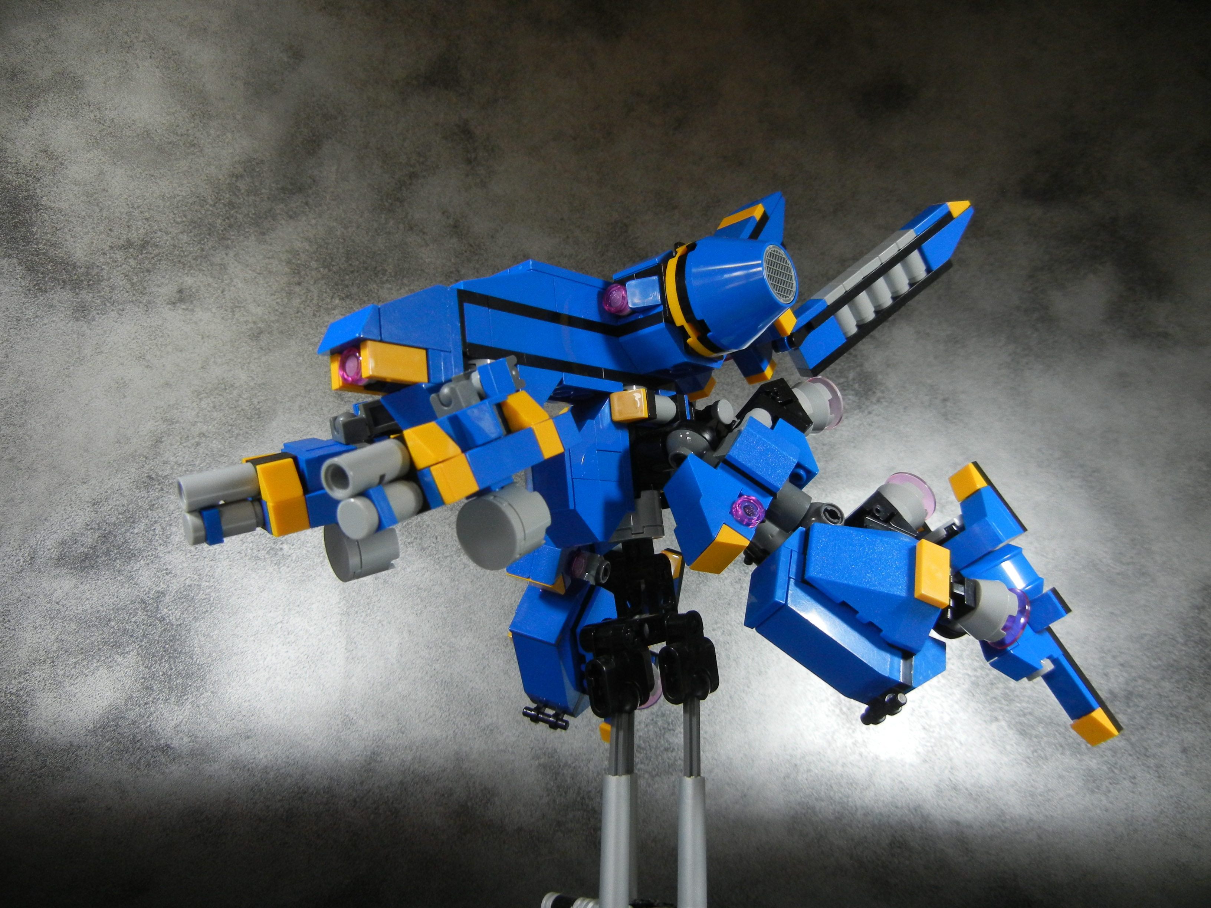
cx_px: 606
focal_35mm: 30
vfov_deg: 46.8
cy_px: 454
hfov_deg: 60.0
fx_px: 1050
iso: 400
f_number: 3.5
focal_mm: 5.4
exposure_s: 1/70.7
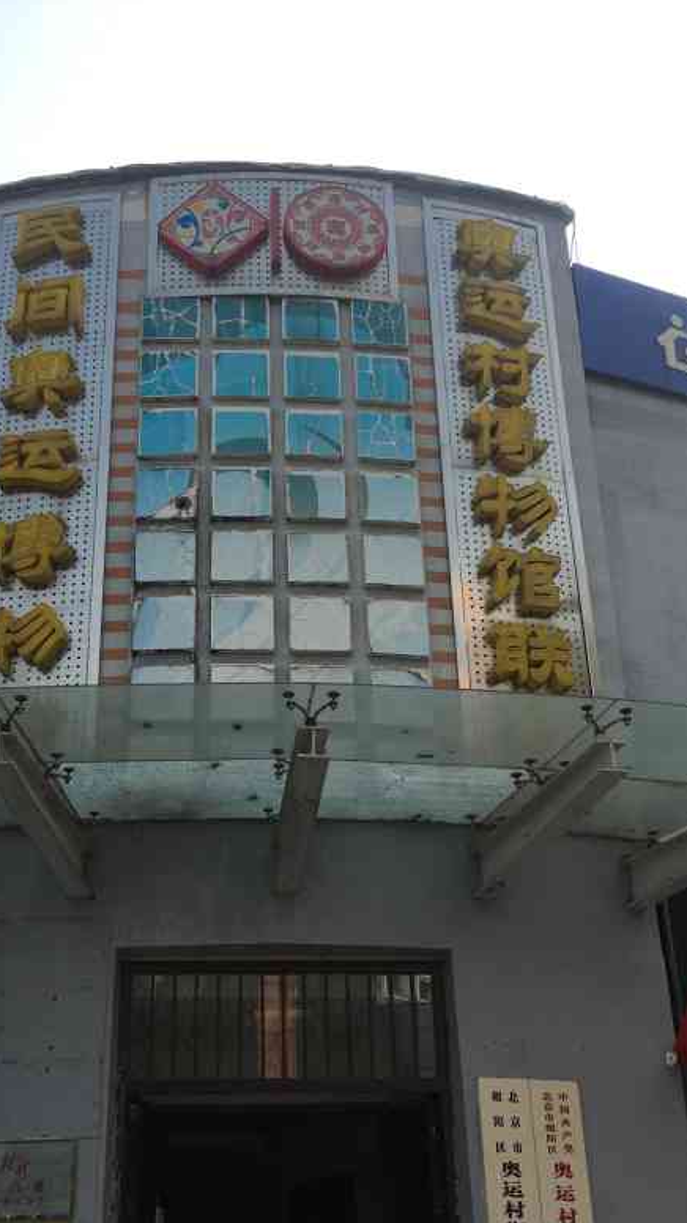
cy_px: 727
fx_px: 1232
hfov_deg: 31.1
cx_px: 266
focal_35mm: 38
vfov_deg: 52.5
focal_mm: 4.15
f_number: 2.2
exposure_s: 1/1374
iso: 25
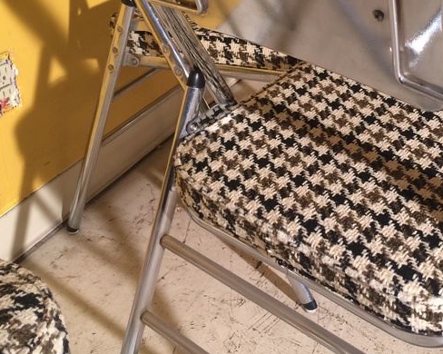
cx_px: 282
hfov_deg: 34.5
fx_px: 708
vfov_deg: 27.9
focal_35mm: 54
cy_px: 113
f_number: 2.2
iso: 80
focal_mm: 4.12
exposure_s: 1/30
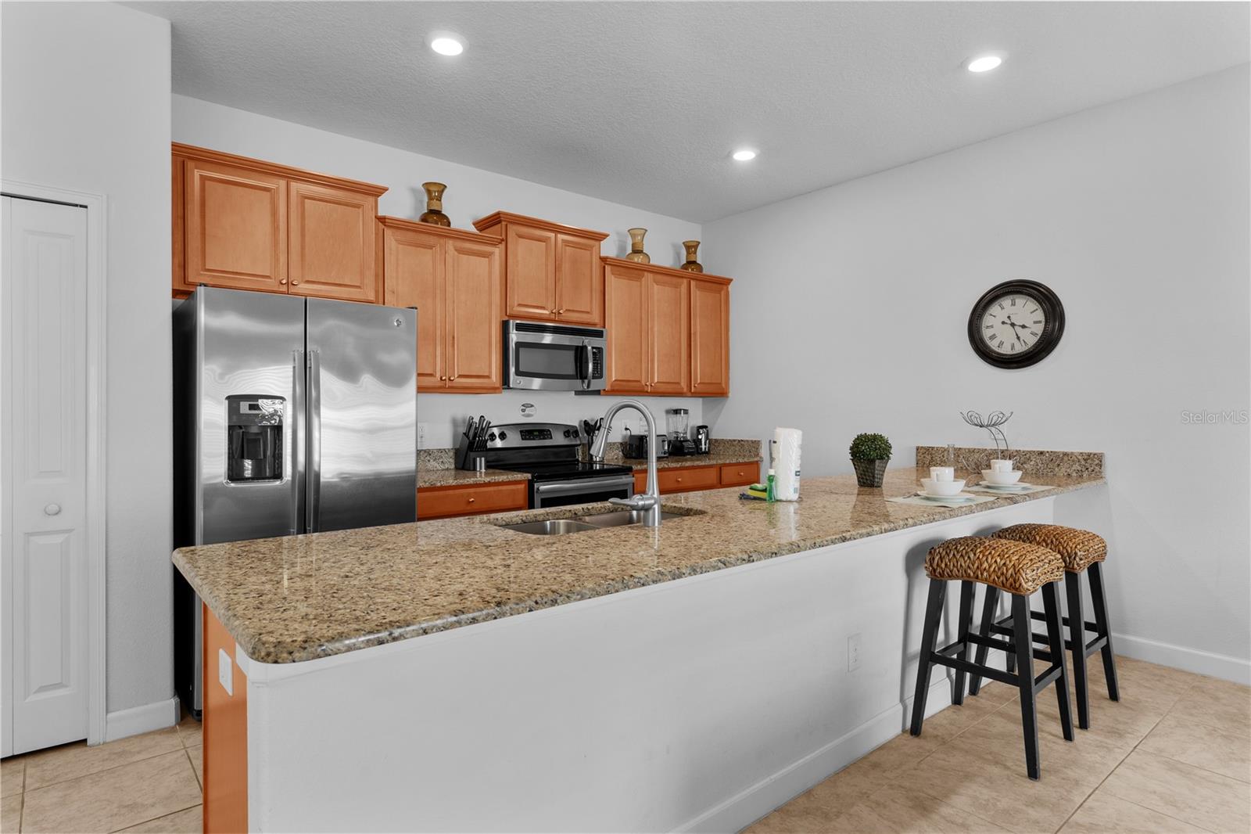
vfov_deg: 64.5
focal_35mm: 19
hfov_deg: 86.9
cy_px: 417
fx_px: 660
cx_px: 626
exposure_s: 2
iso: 320
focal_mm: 19
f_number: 7.1
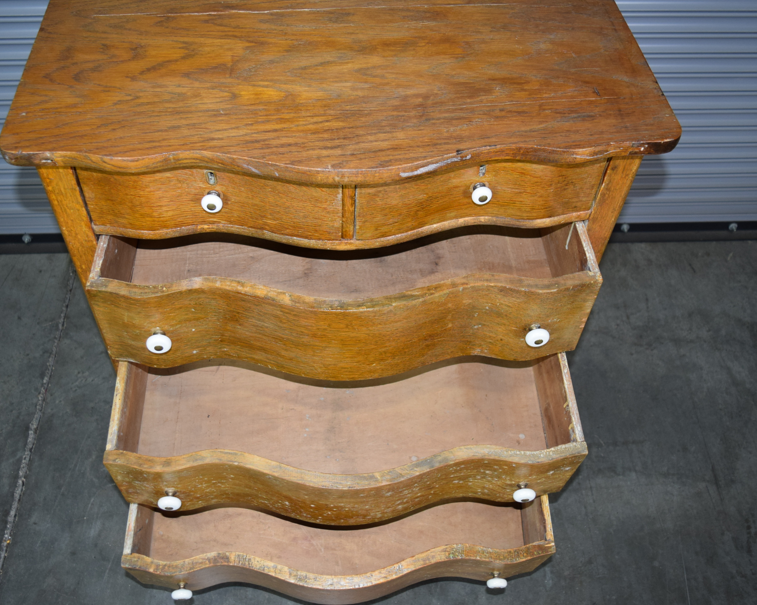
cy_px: 303
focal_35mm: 34
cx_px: 362
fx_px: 762
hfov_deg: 52.8
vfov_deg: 43.4
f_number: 4
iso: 800
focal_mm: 20
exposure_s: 1/60
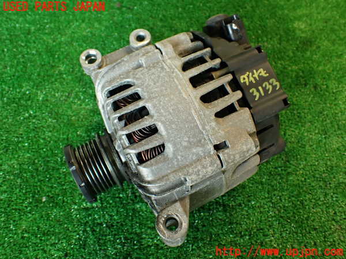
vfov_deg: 44.2
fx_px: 320
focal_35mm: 32
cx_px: 173
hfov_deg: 56.8
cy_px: 130
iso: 250
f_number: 2.4
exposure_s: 1/30
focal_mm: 5.79
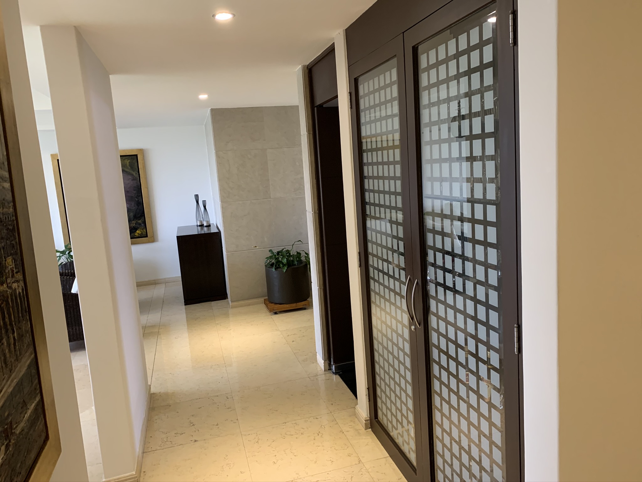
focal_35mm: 26
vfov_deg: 53.1
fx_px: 482
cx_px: 321
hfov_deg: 67.3
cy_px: 241
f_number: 1.8
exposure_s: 1/60
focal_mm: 4.25
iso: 160
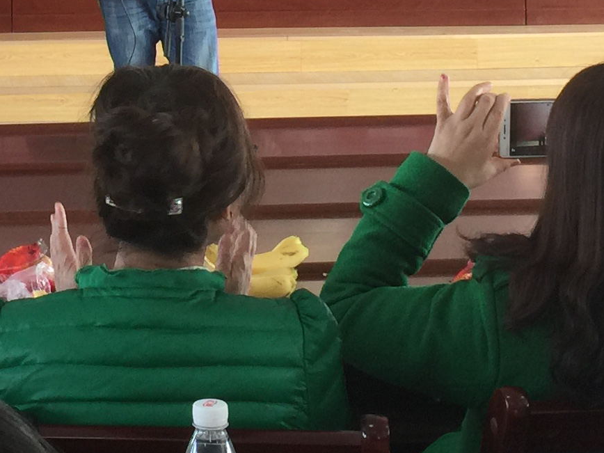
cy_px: -149
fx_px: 1902
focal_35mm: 109
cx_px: 100
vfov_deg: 13.1
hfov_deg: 17.9
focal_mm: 4.15
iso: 32
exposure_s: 1/33
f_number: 2.2
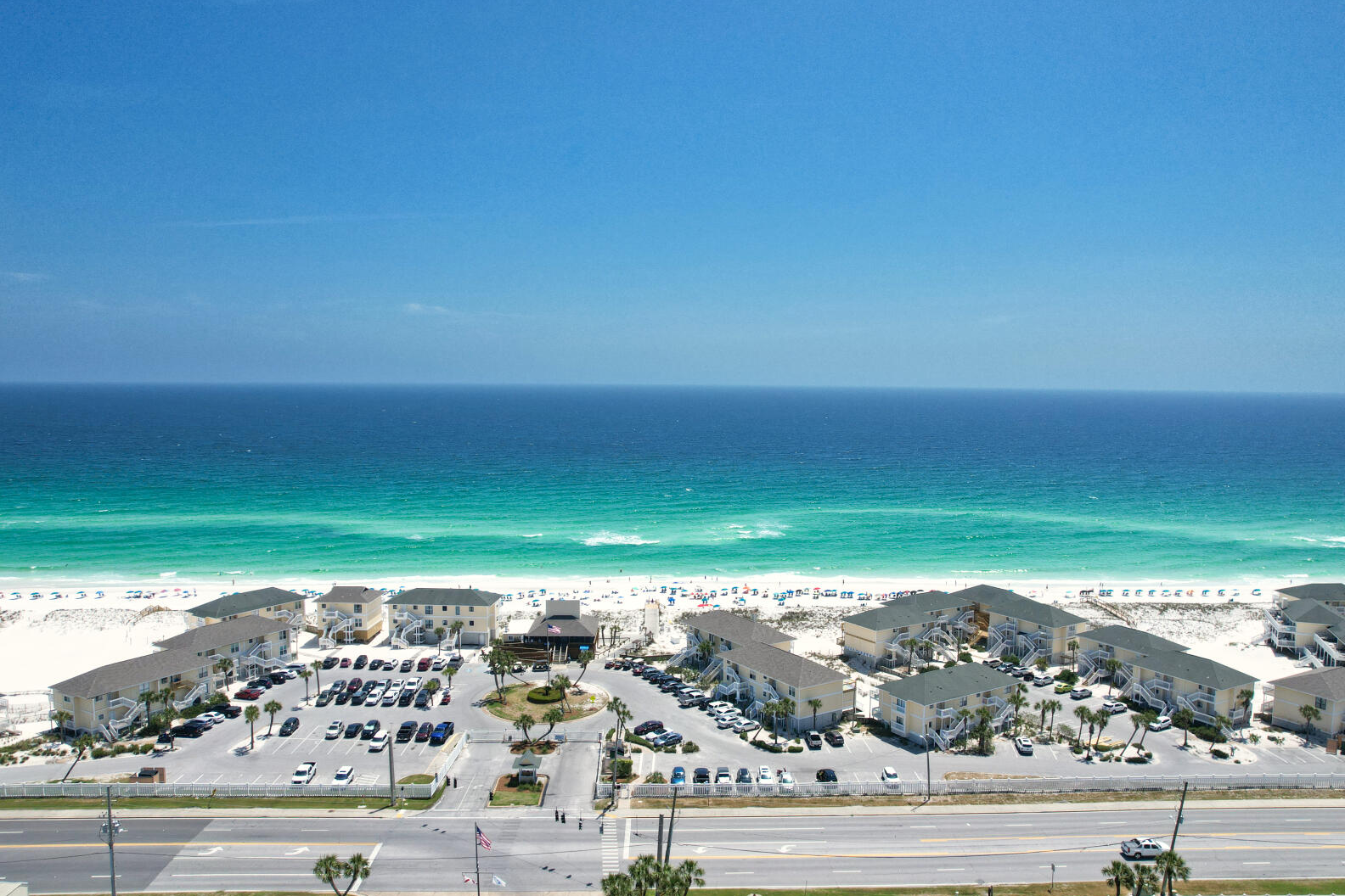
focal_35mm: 25
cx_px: 696
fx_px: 934
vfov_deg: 51.2
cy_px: 480
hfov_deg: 71.5
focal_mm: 8.38
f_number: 2.8
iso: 100
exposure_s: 1/2500
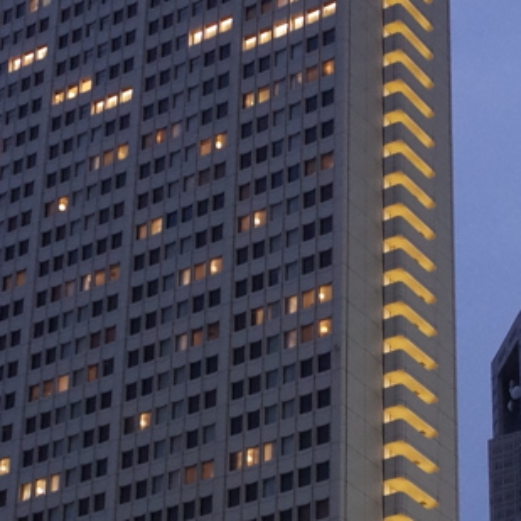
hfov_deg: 14.6
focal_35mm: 119
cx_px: 354
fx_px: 2026
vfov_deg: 14.3
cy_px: 567
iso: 1250
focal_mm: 18.3
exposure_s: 1/40
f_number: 2.8
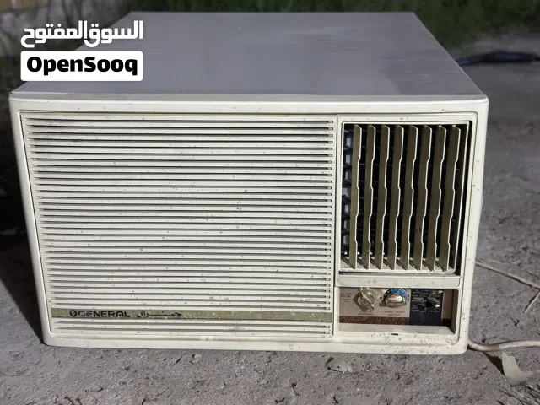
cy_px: 202
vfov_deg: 30.3
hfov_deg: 39.7
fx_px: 749
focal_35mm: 48
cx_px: 270
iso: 400
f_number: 1.78
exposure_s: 1/43
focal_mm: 6.86
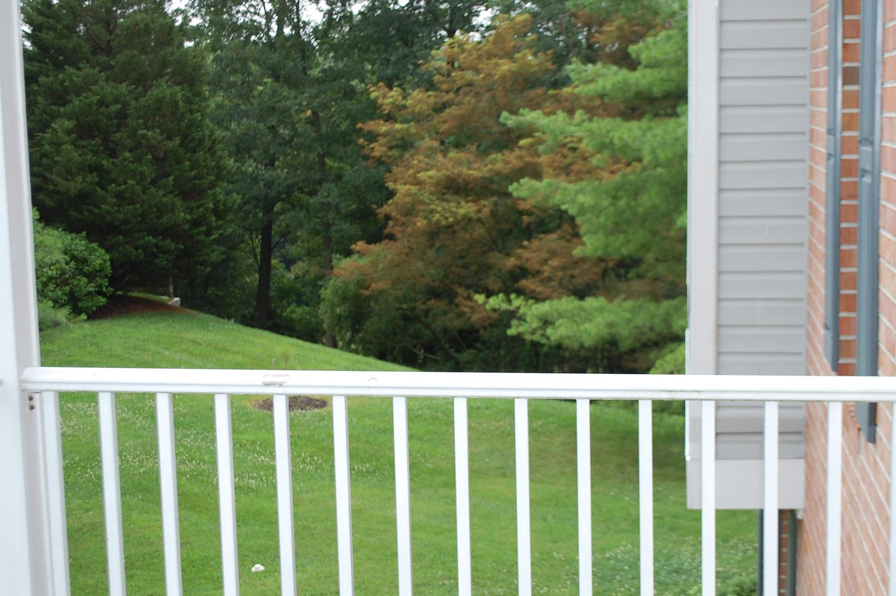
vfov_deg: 22.9
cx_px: 517
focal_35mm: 59
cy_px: 299
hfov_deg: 33.9
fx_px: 1467
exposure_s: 1/100
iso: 200
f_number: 5
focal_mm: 32
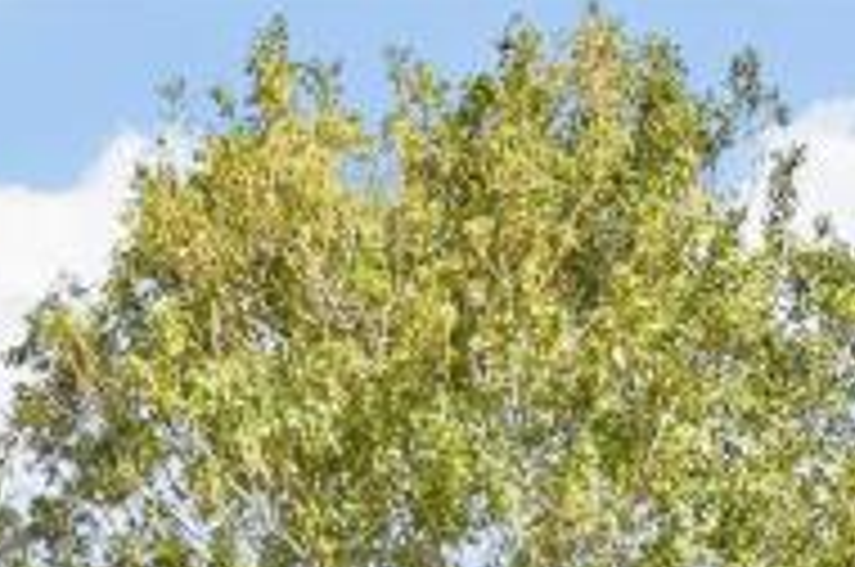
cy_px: 1528
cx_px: 504
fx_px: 1920
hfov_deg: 25.1
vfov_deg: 11.9
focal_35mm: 81
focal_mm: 10
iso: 500
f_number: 11
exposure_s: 1/100
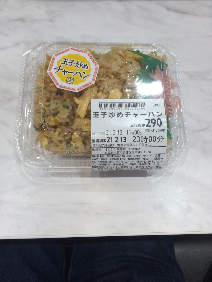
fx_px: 237
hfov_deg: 48.2
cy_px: 141
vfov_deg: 61.7
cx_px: 106
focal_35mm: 29
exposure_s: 1/60
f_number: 2.2
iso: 32
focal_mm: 4.15
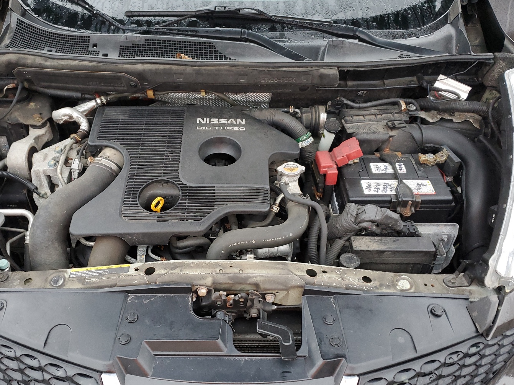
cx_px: 233
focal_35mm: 31
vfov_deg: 45.3
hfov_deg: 58.3
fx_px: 460
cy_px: 217
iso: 135
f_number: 1.5
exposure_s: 1/60.2
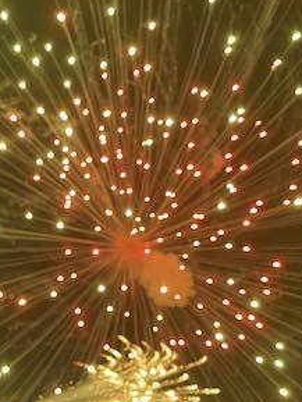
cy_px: 324
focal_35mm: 133
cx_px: 102
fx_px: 1546
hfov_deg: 11.1
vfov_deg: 14.7
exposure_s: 1/39
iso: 400
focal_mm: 7.5
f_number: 2.2
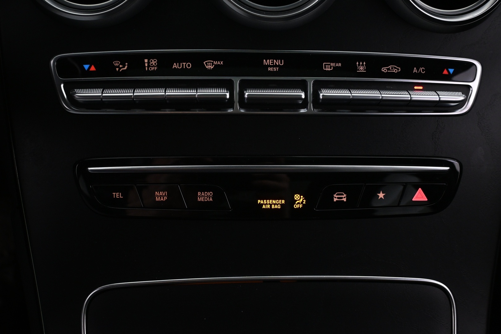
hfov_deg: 48.7
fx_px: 553
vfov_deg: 33.6
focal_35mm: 40
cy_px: 167
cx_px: 250
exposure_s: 1/30
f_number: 4.5
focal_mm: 26.5
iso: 1600
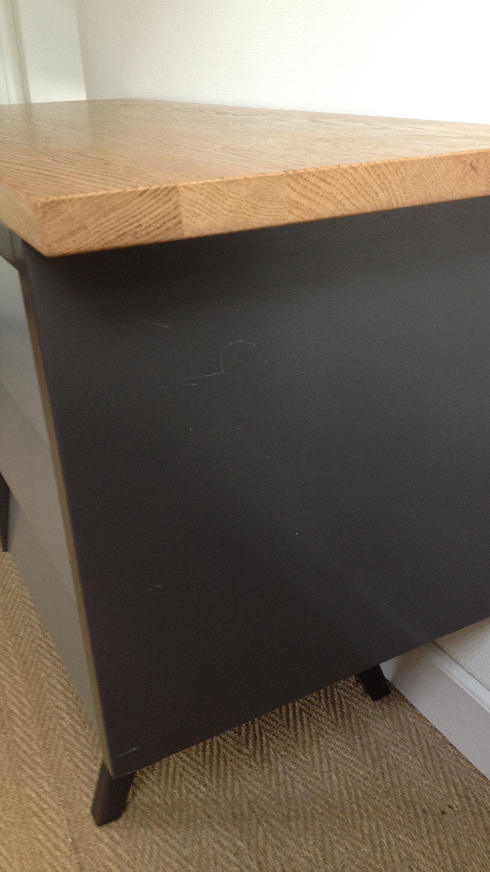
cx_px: 328
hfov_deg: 30.2
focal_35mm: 39
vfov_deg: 51.6
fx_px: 901
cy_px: 436
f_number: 2.4
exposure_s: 1/20
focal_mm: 4.28
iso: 100
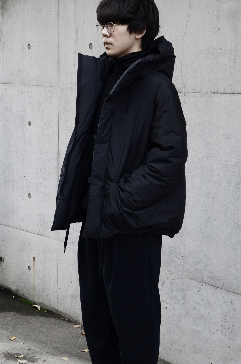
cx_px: 120
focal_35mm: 78
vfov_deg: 26.0
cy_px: 182
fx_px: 786
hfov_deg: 17.4
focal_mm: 52
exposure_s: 1/100
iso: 400
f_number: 5.6
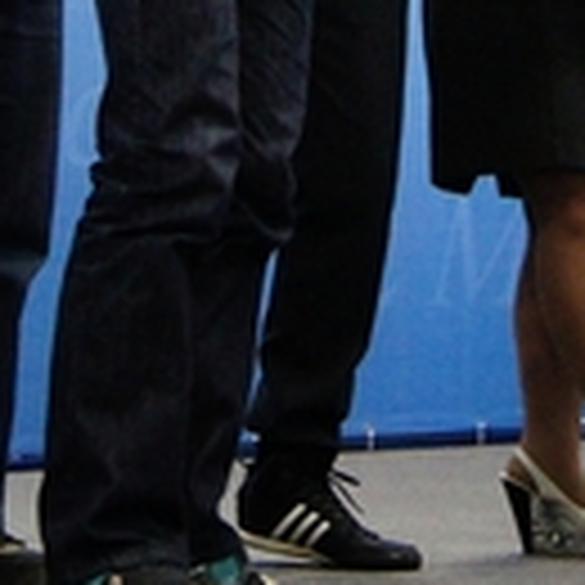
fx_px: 3117
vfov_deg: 10.4
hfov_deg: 10.7
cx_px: 320
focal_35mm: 163
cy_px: -241
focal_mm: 26
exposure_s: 1/50
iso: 1600
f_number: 4
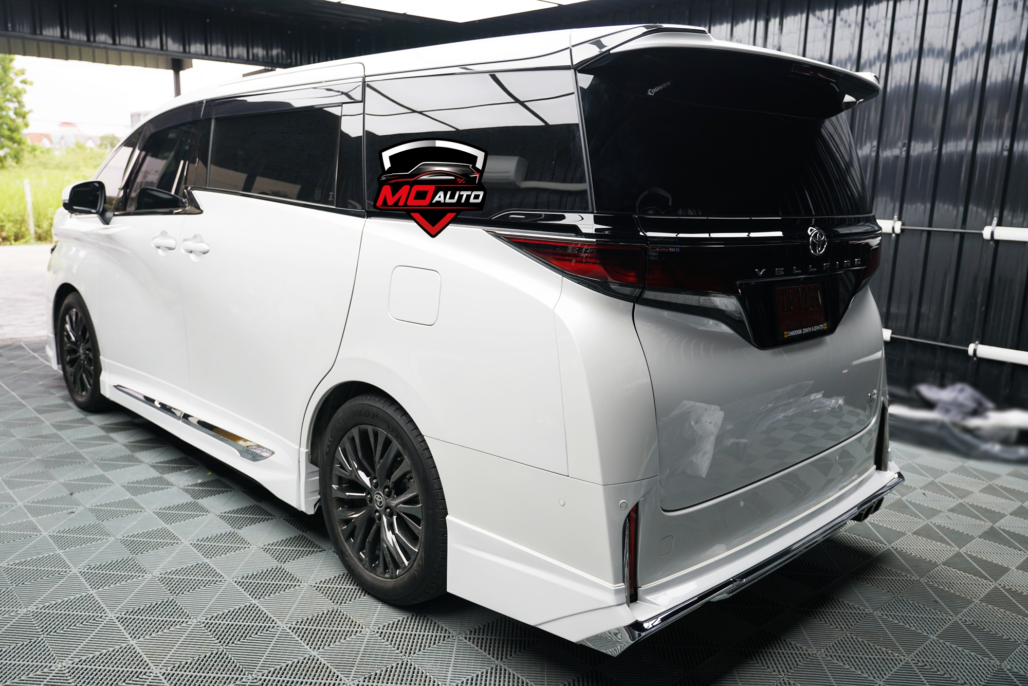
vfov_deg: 45.0
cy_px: 343
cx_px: 514
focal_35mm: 29
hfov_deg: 63.7
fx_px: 828
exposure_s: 1/60
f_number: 4
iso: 160
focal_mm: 29
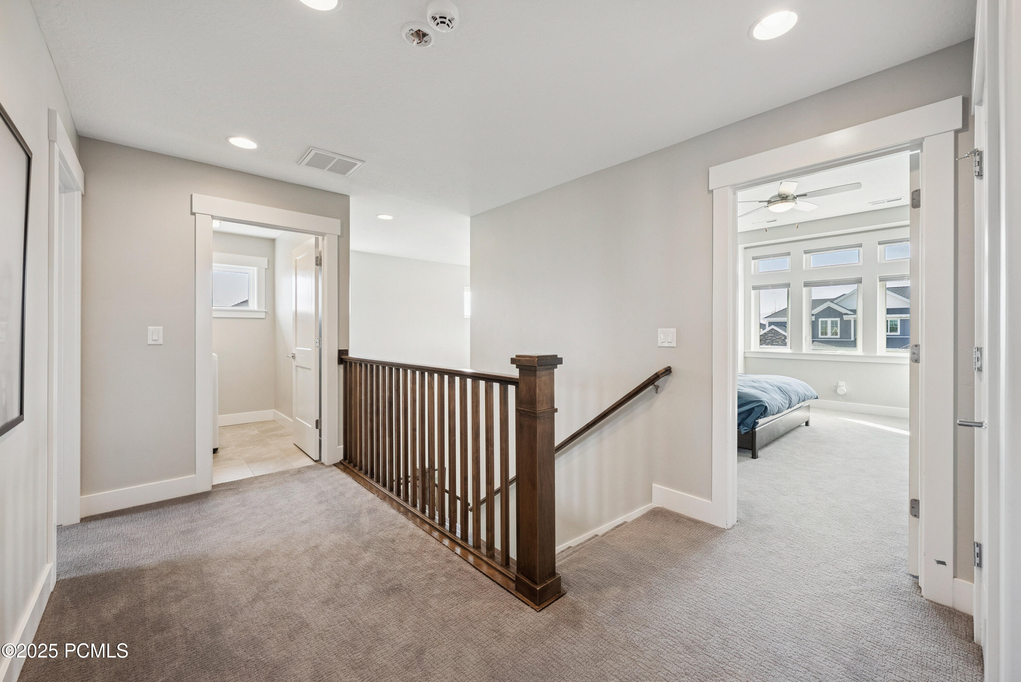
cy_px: 341
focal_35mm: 14
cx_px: 510
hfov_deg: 104.2
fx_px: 397
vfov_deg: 81.3
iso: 1600
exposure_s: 1/125
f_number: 5.6
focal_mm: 14
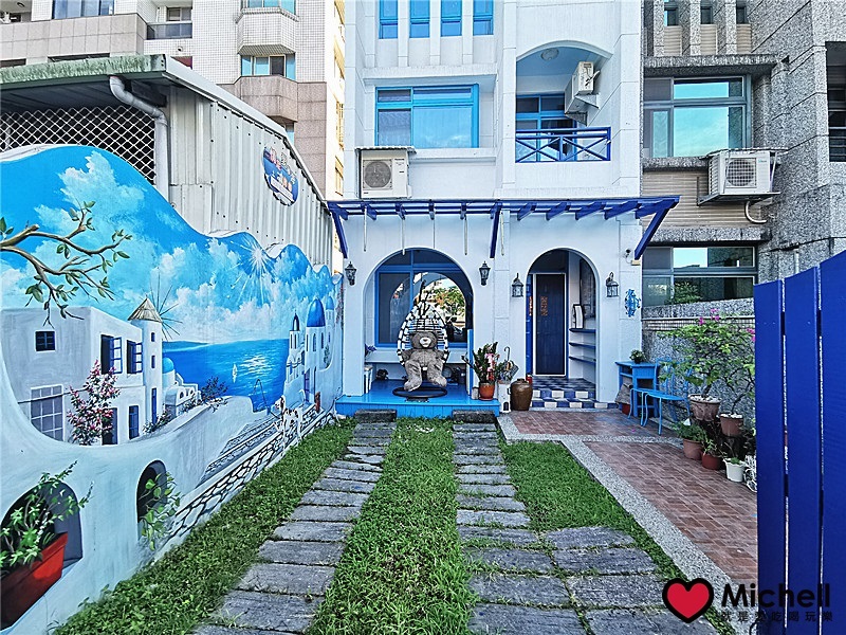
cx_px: 423
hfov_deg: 94.5
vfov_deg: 78.1
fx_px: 391
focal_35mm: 16
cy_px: 318
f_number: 2.2
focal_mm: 2.35
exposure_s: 1/120
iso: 64
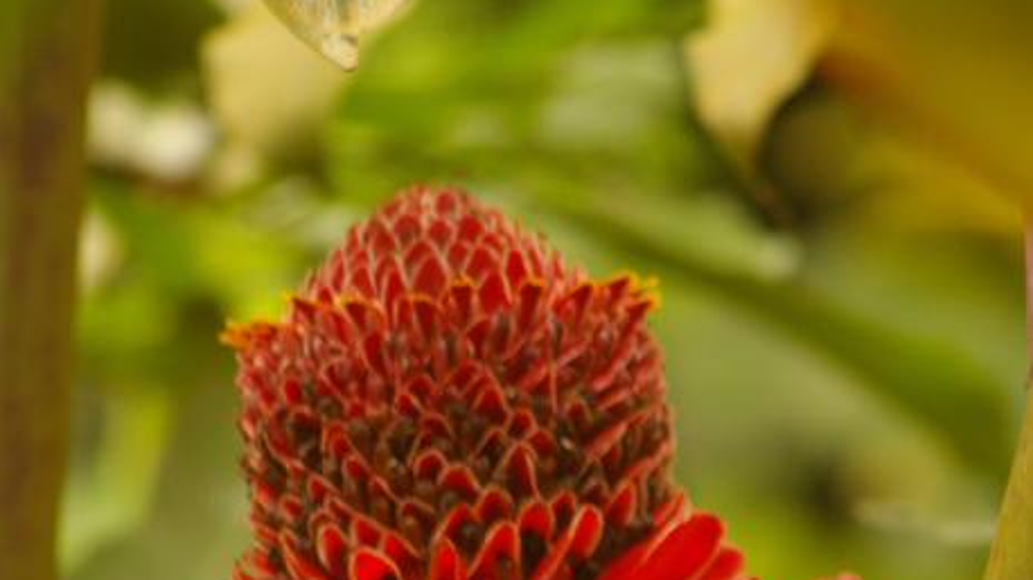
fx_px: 9746
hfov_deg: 6.1
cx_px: 516
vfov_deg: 3.4
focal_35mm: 356
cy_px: 670
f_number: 4.5
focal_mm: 150
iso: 800
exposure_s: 1/30
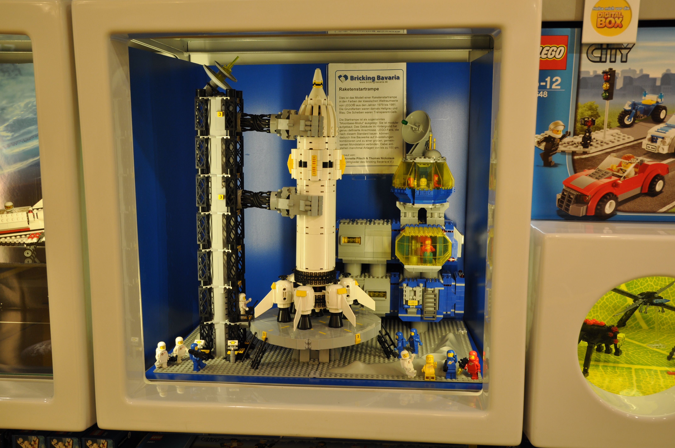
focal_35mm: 36
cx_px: 338
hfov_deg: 53.2
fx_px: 674
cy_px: 224
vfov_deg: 36.8
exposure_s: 1/30
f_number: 5.6
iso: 280
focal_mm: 24
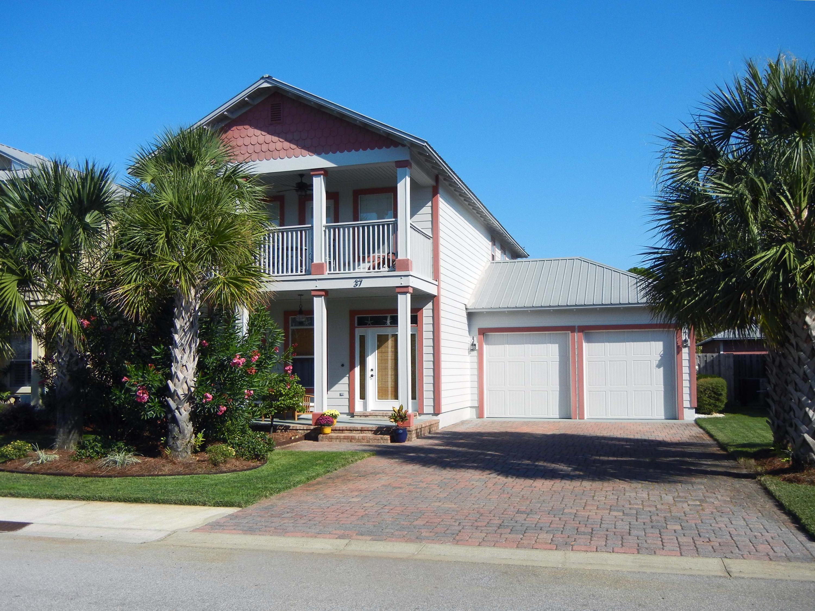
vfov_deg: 46.8
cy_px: 306
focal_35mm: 30
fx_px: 706
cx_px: 408
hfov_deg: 60.0
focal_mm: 5.4
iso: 160
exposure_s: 1/534
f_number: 7
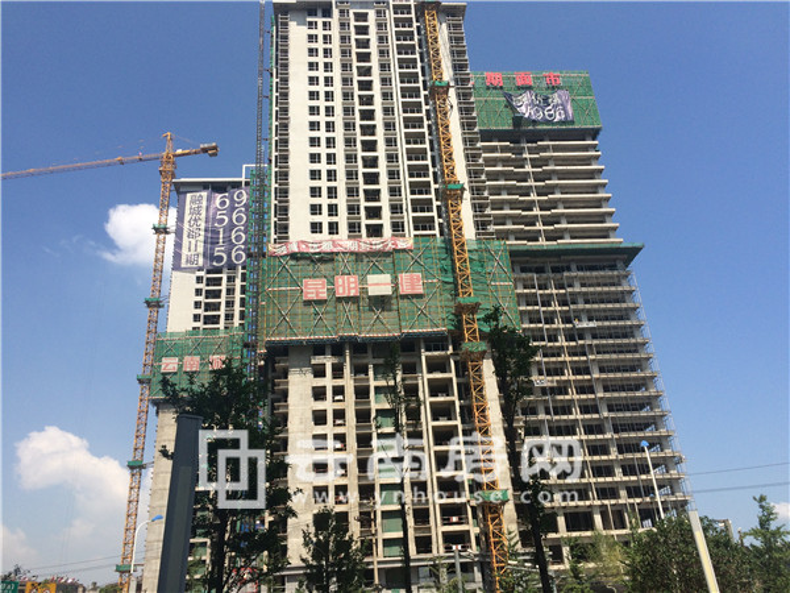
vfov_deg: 48.2
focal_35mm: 29
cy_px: 296
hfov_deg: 61.7
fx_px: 662
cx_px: 395
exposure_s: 1/2053
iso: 32
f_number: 2.2
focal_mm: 4.15
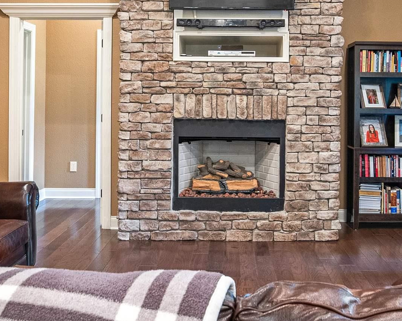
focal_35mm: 43
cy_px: 96
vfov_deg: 34.4
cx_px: 229
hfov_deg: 42.8
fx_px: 512
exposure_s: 1/8
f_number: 5.6
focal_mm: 16
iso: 1250
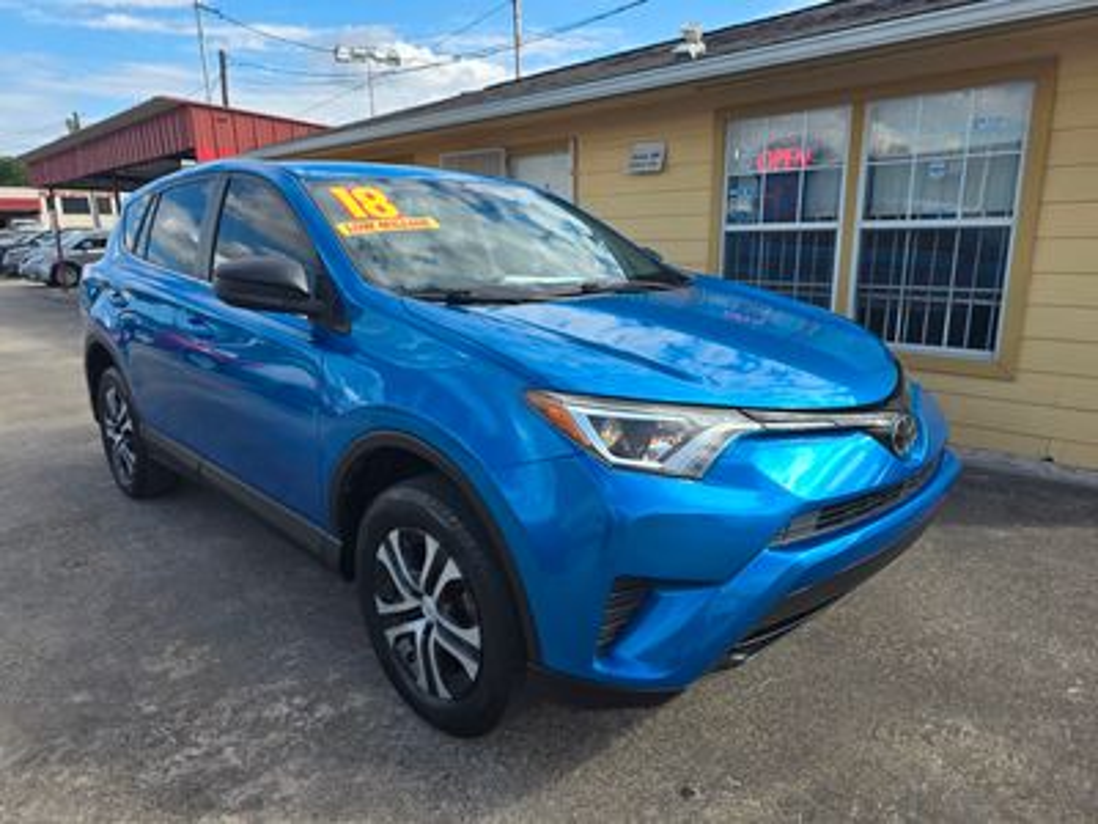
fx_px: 730
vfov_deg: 58.9
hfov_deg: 73.9
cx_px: 549
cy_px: 412
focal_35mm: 23
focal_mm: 6.3
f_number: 1.7
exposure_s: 1/463
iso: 12
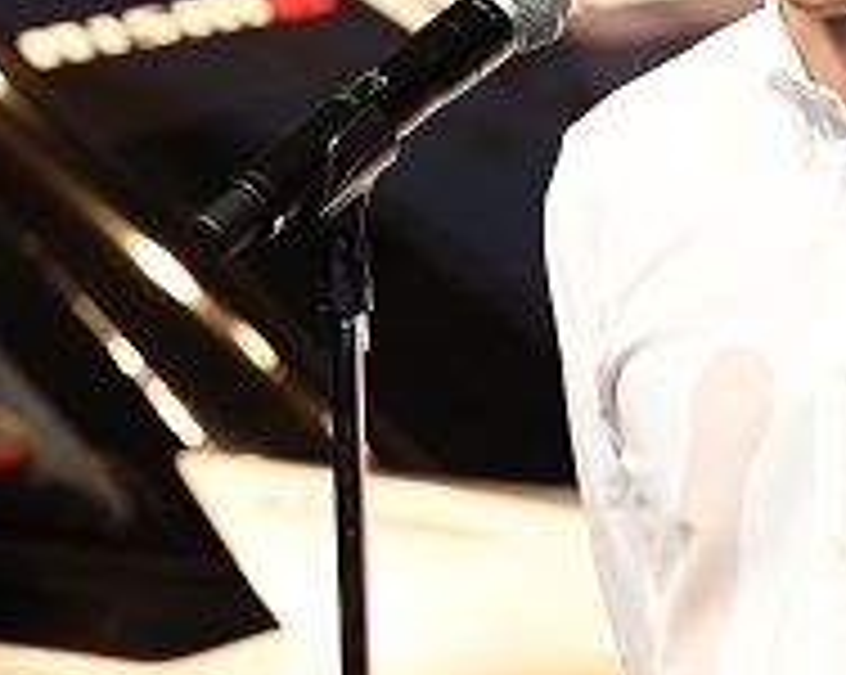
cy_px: 140
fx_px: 20823
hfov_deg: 2.3
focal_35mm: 832
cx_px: 648
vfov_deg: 1.9
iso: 800
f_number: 4
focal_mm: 185
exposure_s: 1/250
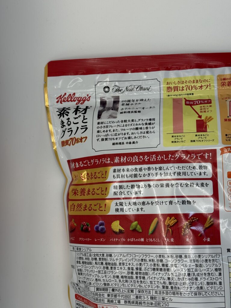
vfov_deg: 39.7
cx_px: 116
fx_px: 427
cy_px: 154
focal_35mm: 48
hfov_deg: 30.3
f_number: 1.78
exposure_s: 1/237
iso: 64
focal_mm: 6.76
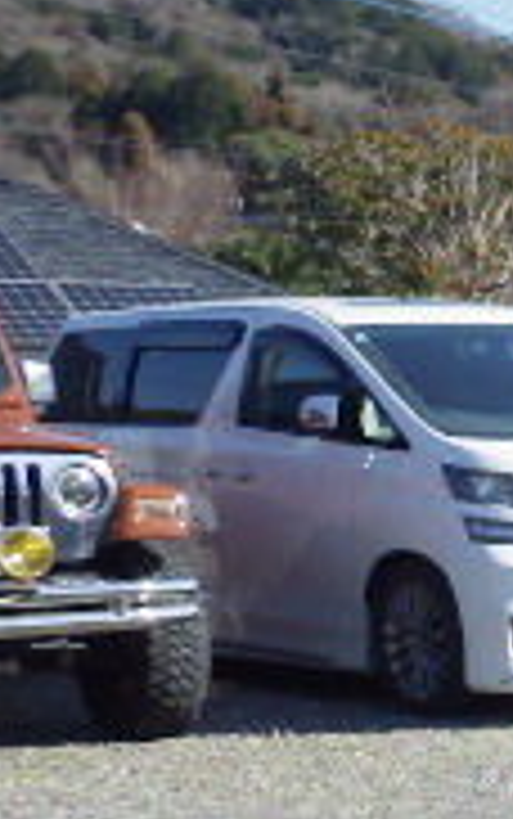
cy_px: 684
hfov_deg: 11.3
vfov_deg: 21.9
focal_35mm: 93
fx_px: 2077
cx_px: 1292
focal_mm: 4.5
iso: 250
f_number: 7.9
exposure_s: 1/250
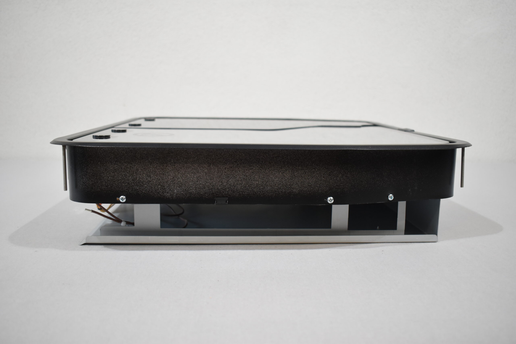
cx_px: 258
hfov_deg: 57.2
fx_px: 473
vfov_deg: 40.0
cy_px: 172
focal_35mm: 33
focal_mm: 22
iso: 800
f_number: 3.8
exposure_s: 1/160
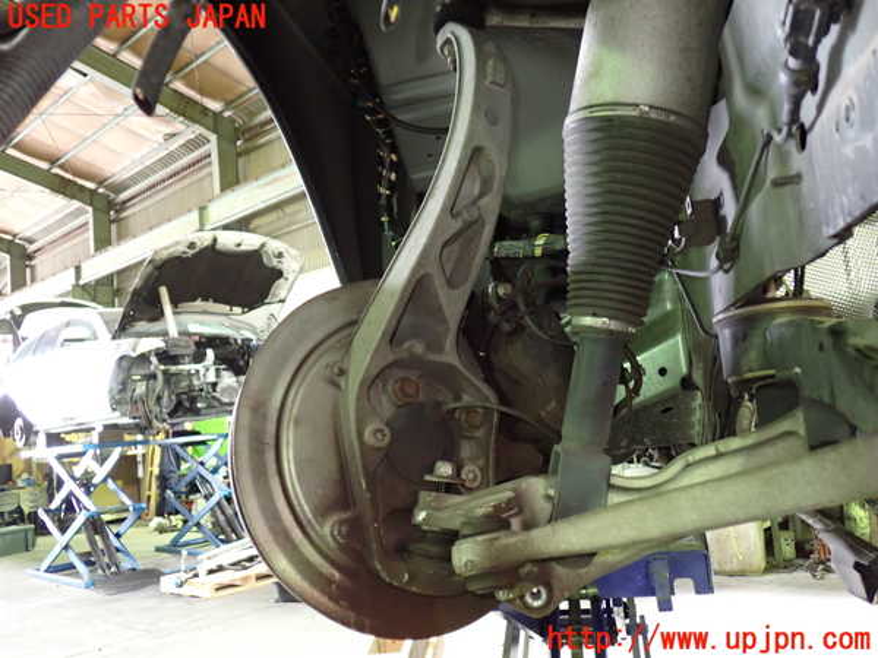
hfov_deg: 60.0
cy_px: 329
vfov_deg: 46.8
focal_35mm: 30
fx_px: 761
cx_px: 439
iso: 800
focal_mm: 5.4
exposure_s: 1/20
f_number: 2.3
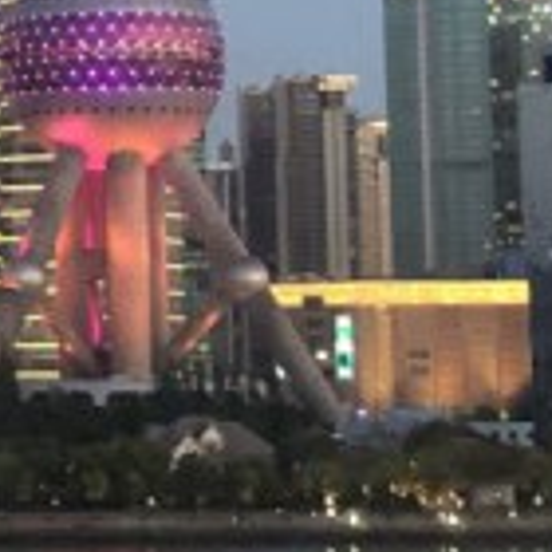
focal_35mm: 188
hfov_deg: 9.0
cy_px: 12
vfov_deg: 9.2
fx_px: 3392
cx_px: -317
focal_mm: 4
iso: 100
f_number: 1.8
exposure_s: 1/12
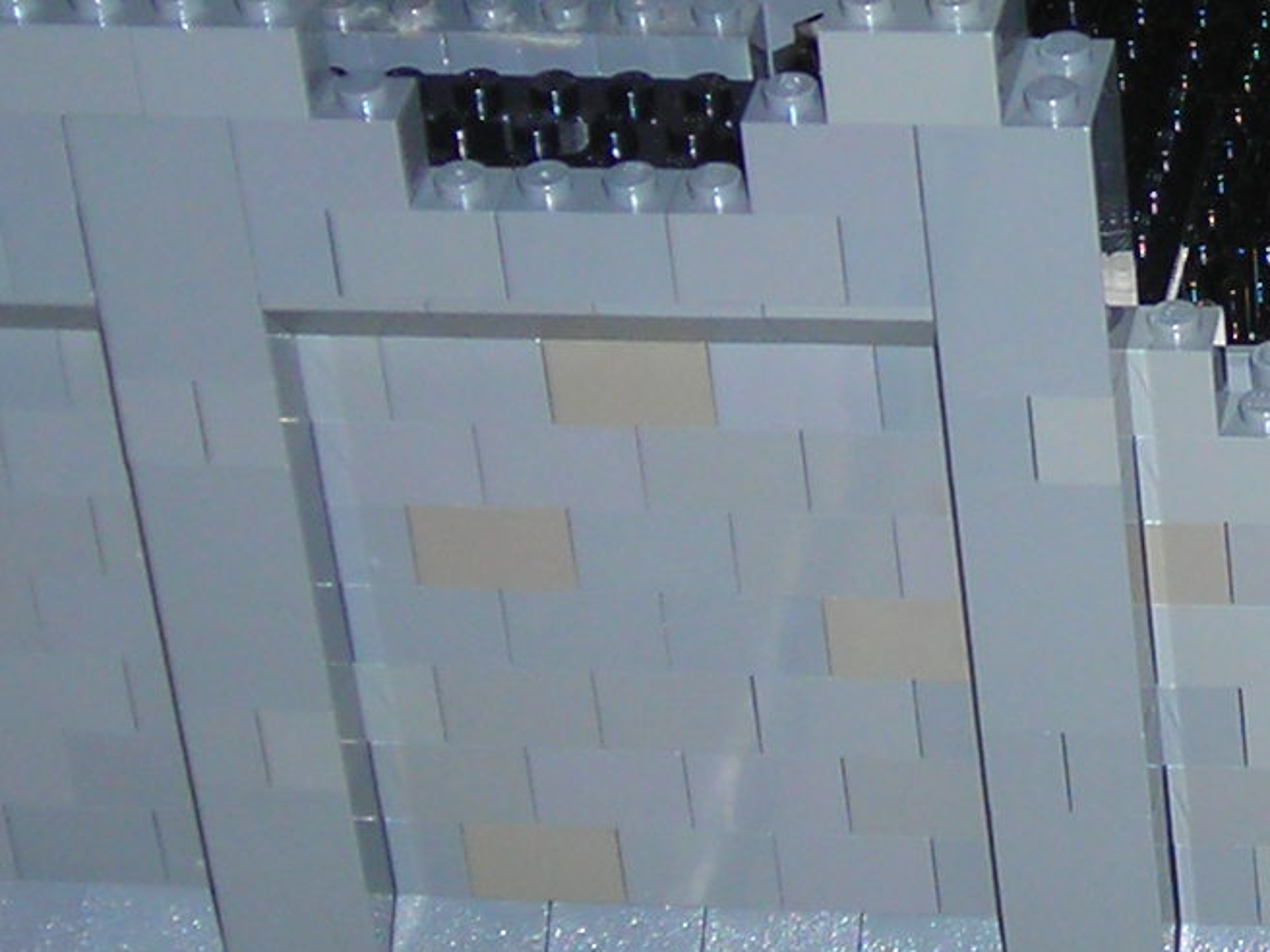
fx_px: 5943
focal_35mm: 162
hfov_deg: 11.9
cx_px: 1611
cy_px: 147
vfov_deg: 9.1
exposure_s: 1/60.1
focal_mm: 6.8
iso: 50
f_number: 3.3
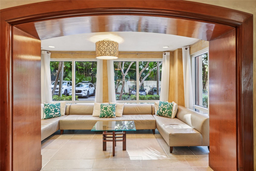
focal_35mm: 19
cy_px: 86
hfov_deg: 86.9
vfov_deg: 64.6
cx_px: 128
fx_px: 135
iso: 200
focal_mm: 19
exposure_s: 1/2.5
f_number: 8
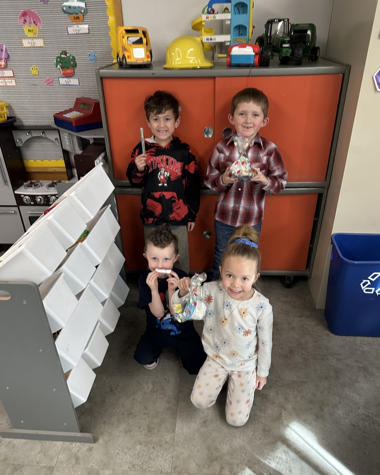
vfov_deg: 65.9
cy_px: 257
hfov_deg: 54.9
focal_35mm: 26
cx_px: 190
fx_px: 366
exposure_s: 1/120
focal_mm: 6.86
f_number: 1.78
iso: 160
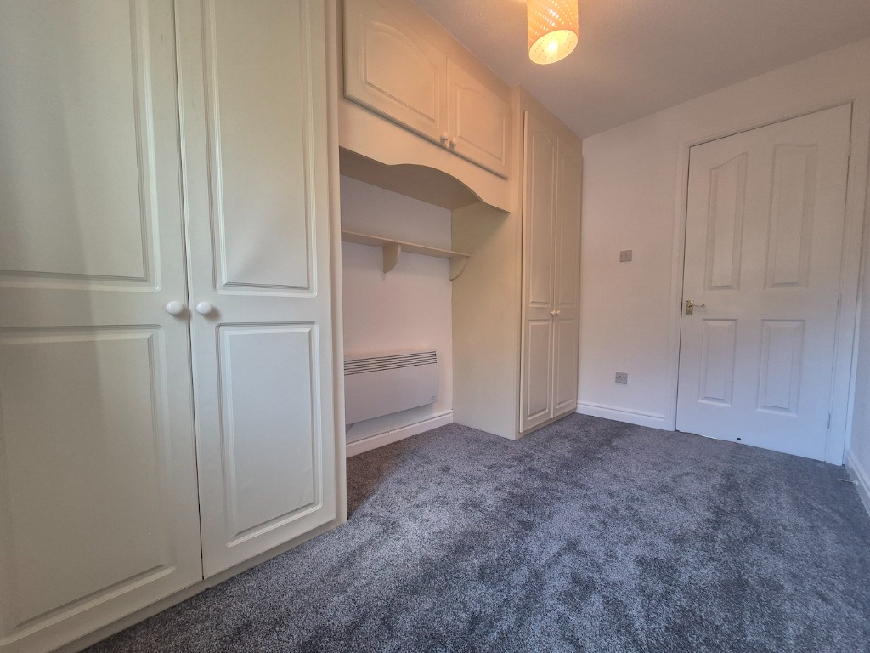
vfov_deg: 89.9
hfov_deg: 106.2
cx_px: 435
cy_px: 326
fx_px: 327
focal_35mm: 13
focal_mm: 1.74
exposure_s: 1/50
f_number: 2.2
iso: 250
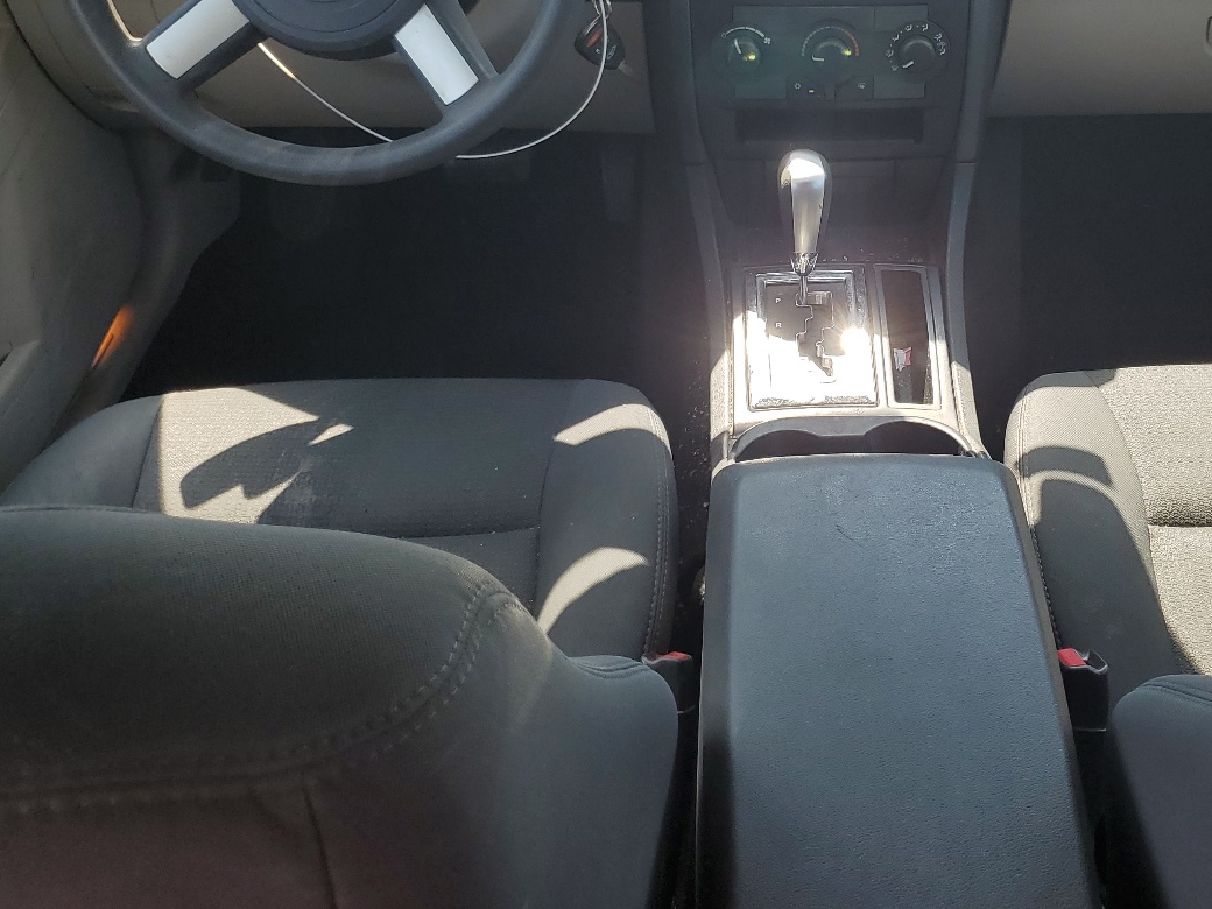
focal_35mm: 40
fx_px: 1401
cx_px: 797
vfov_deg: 35.2
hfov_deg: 46.1
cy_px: 237
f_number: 1.5
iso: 50
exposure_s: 1/357
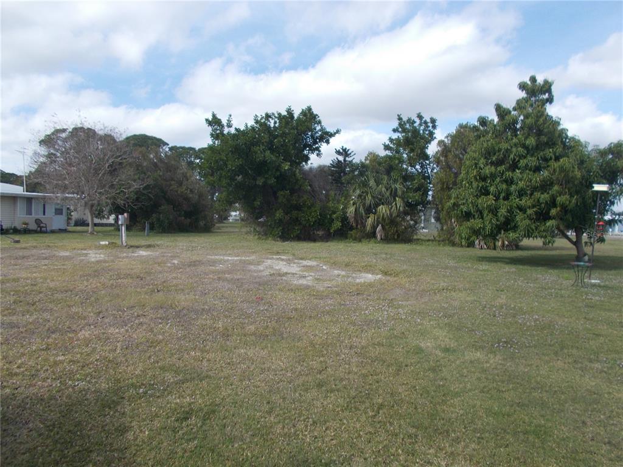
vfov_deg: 53.1
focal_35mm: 26
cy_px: 234
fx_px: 468
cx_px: 312
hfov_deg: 67.3
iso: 80
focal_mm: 4.6
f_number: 8
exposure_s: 1/125
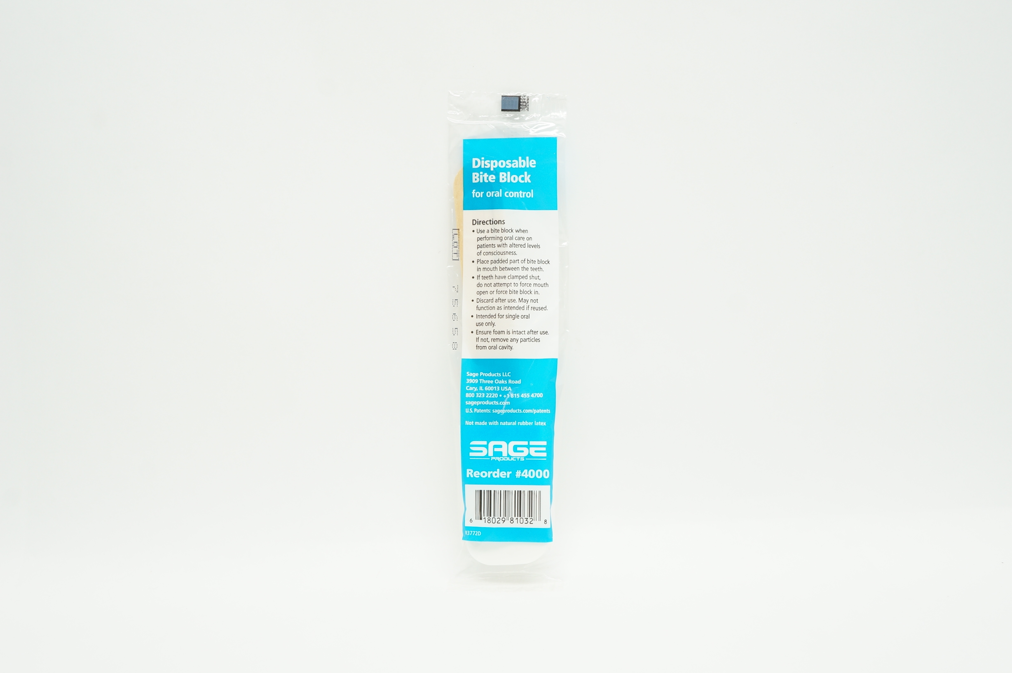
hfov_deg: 48.0
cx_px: 506
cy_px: 336
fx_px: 1137
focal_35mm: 40
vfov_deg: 32.9
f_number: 9
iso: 400
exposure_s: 1/25
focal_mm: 27
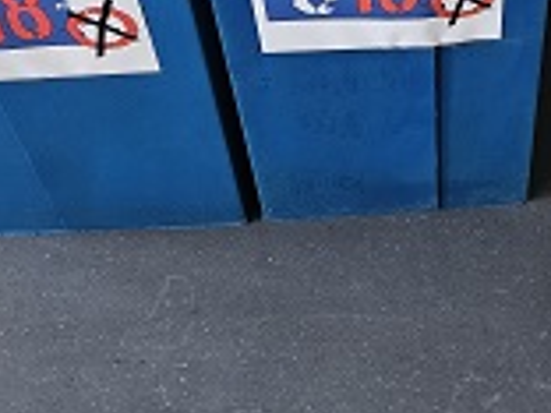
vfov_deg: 23.1
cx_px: 477
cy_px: -60
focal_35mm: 59
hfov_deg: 31.4
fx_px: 939
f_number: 1.8
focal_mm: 5.4
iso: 250
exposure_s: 1/100
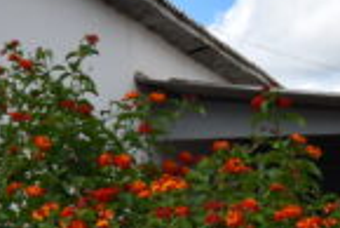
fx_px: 1654
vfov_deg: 7.8
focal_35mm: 175
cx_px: -518
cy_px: 19
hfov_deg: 10.0
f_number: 10
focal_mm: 22
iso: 200
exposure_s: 1/400
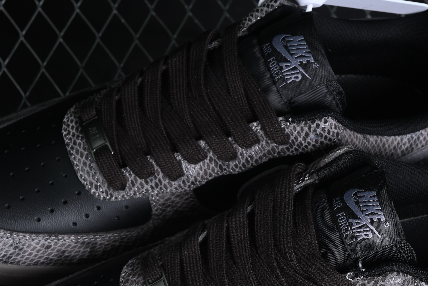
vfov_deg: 10.2
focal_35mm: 134
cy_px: 237
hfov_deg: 15.3
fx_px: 1593
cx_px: 234
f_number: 6.3
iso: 160
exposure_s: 1/50
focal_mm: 50
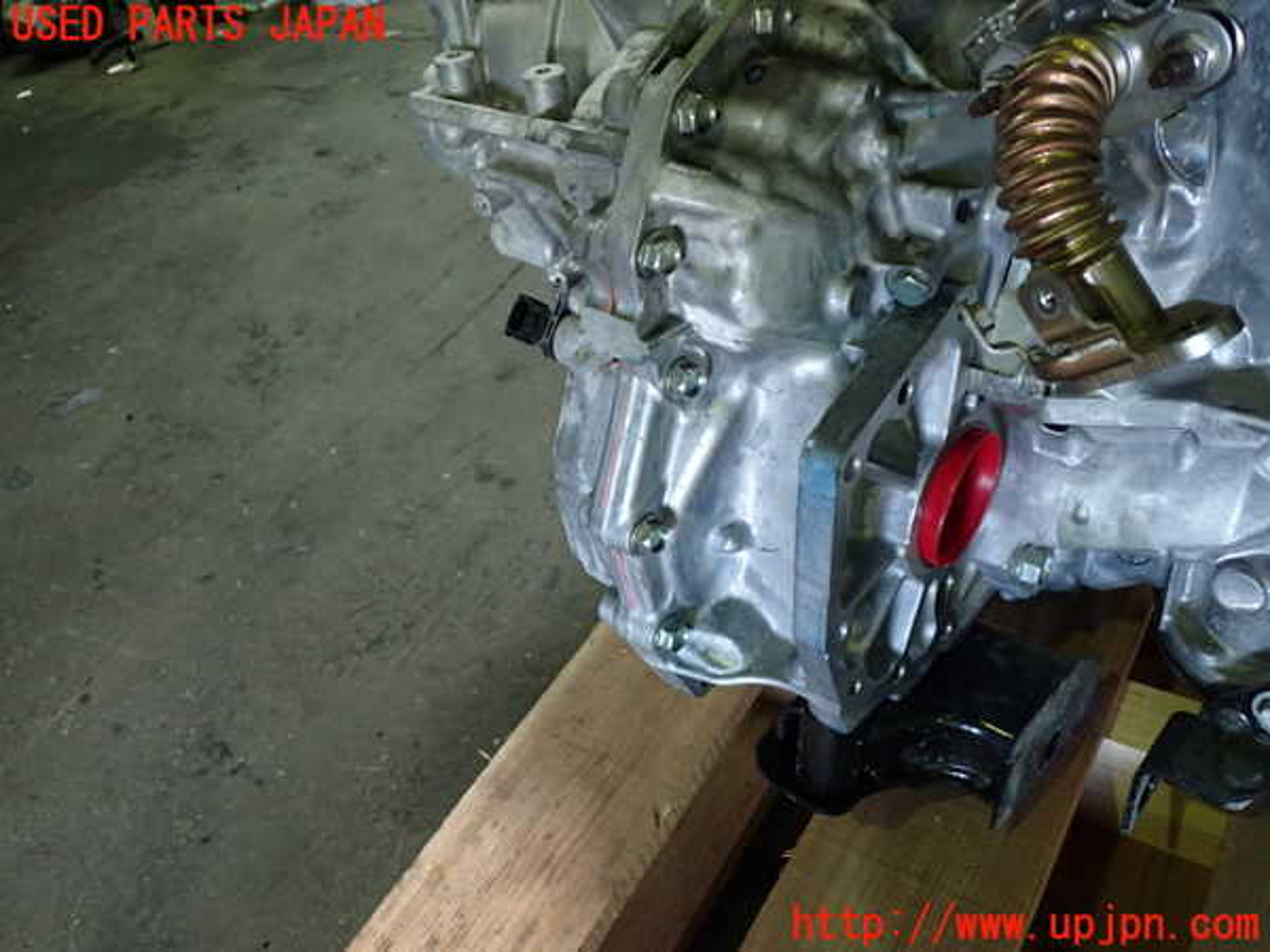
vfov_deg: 46.8
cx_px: 635
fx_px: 1101
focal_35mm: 30
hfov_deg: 60.0
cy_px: 476
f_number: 2.3
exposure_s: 1/30
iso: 200
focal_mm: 5.4
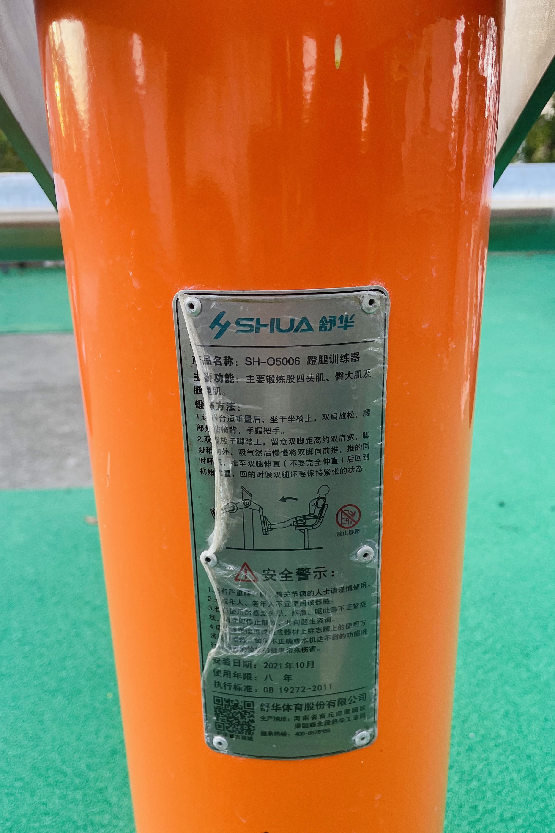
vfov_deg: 61.9
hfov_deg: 43.6
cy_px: 447
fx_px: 694
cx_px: 280
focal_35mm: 30
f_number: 1.6
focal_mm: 4.2
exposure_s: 1/121
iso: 80
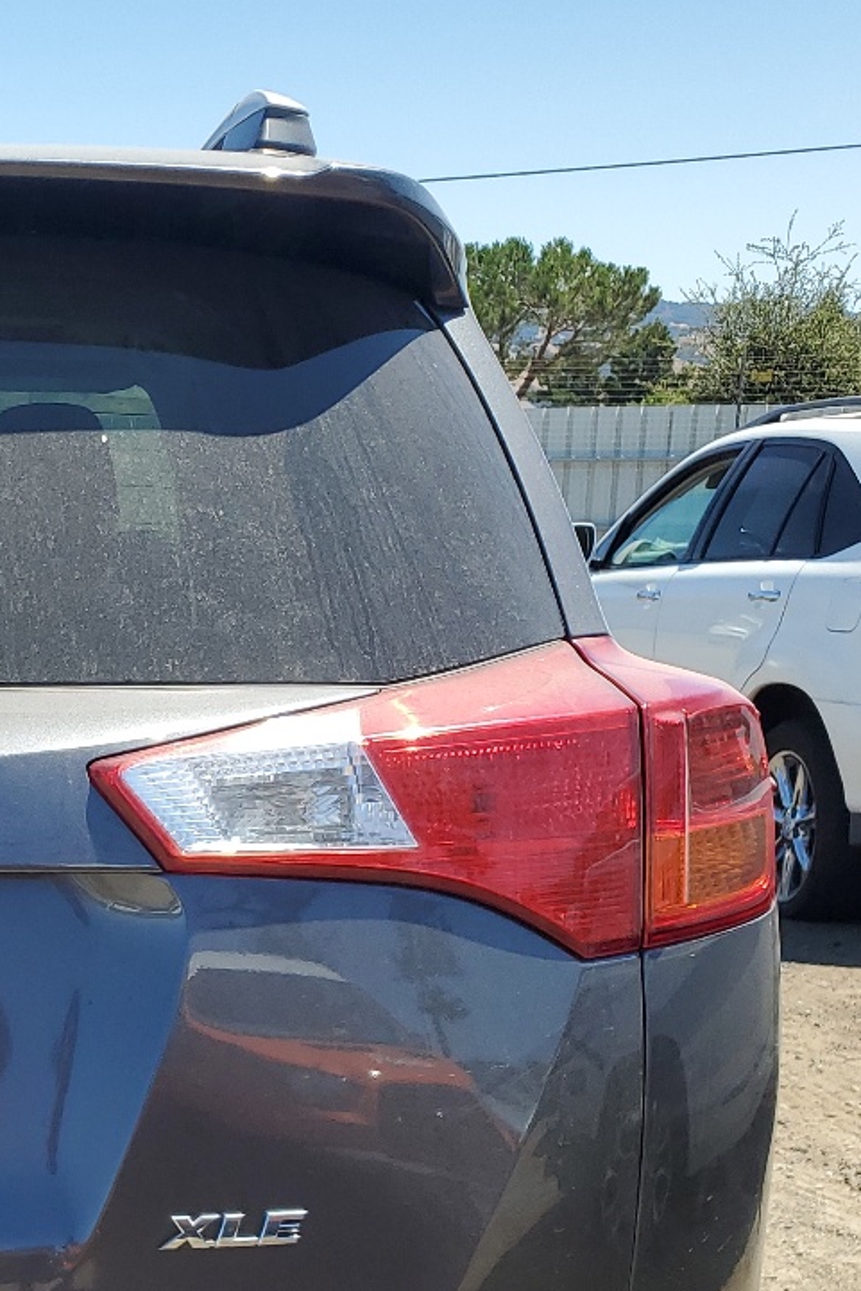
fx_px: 2151
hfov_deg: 20.8
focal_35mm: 60
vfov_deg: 32.6
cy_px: 1005
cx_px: -234
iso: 50
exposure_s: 1/2000
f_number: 1.5
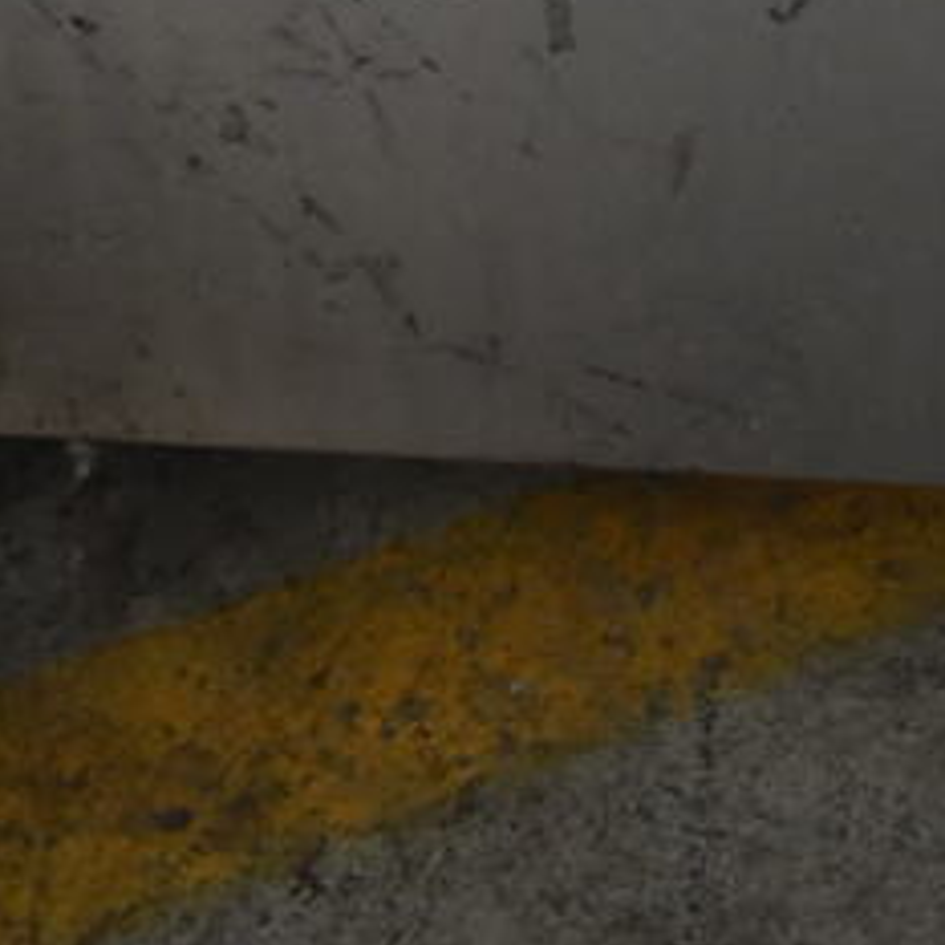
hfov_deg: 19.2
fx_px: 2780
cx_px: 710
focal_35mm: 90
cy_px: -866
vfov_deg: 15.8
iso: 2000
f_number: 3.5
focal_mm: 18
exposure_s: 1/30
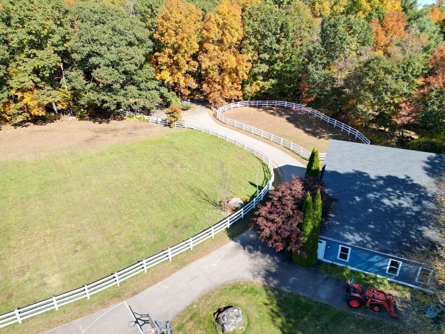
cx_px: 222
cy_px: 167
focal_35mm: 24
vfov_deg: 56.8
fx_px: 309
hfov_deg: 71.6
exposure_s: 1/1250
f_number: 1.7
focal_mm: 6.72
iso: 110
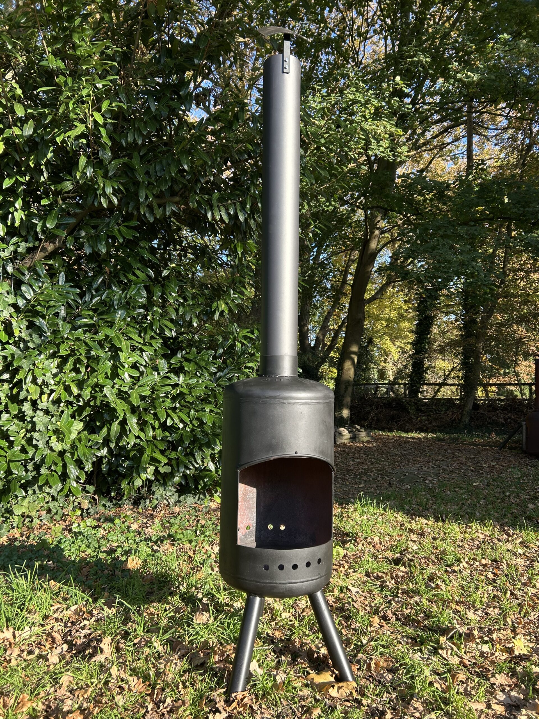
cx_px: 270
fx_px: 540
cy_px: 360
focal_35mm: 26
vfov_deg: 67.3
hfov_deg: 53.1
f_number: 1.5
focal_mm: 5.7
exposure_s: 1/439
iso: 50
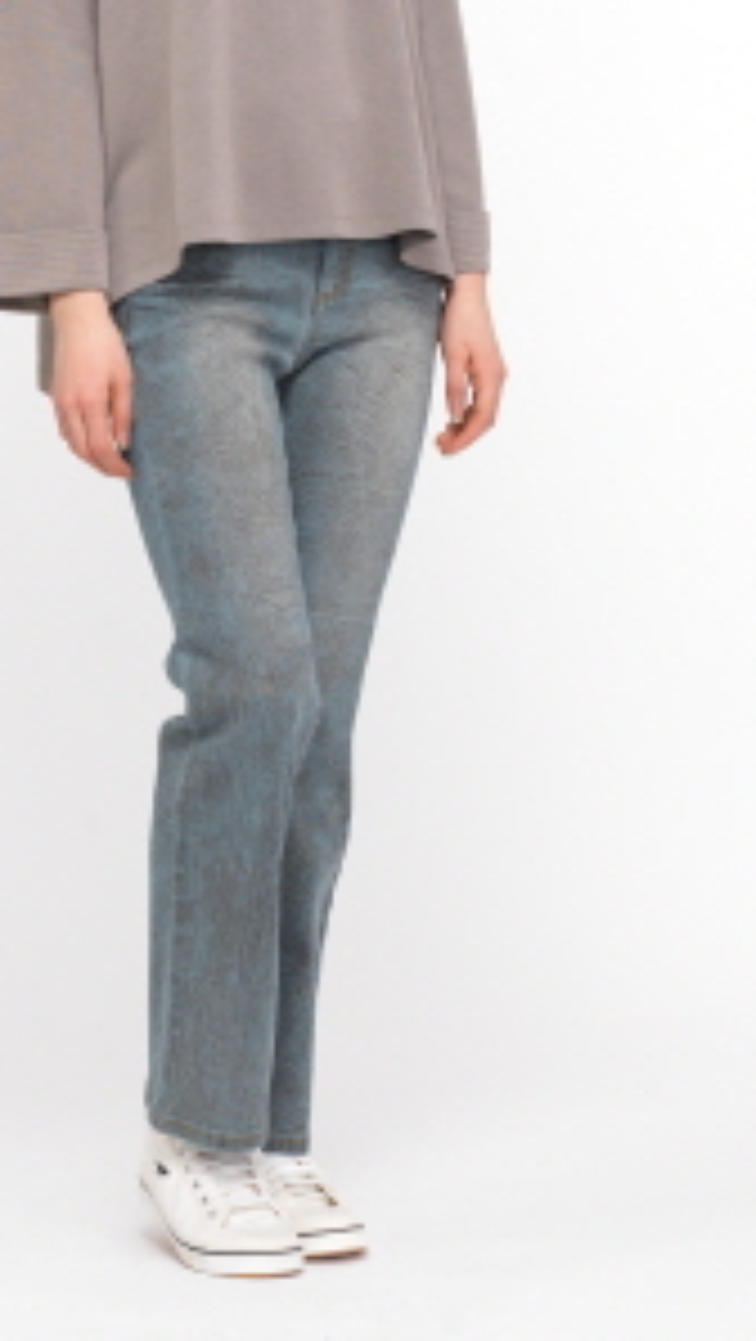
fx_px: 4838
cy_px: 27
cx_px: 36
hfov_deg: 8.9
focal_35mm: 136
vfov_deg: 15.5
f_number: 9
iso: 100
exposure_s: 1/250
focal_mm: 80
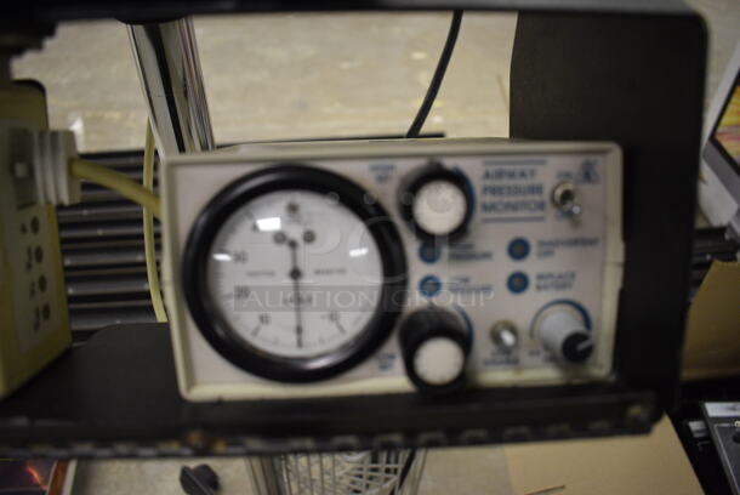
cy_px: 248
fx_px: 617
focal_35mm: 30
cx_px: 370
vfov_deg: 43.7
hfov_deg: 61.9
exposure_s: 1/125
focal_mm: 20
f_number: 3.5
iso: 1400
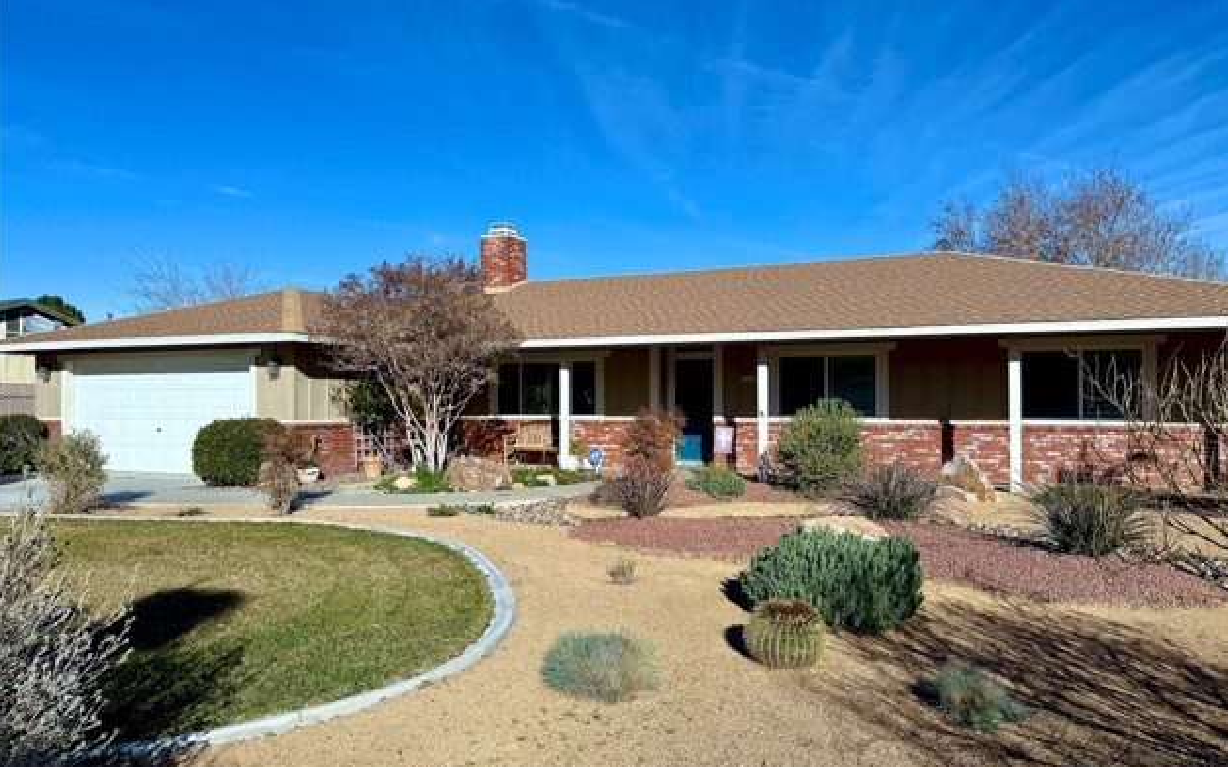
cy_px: 388
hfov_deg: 70.4
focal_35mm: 26
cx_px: 622
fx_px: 870
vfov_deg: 47.6
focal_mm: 6.76
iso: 80
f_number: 1.78
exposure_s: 1/7353
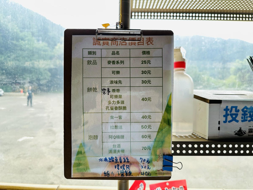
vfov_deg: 56.8
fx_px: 175
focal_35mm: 24
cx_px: 126
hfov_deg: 71.6
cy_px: 95
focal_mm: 6.86
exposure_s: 1/154
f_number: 1.78
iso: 80
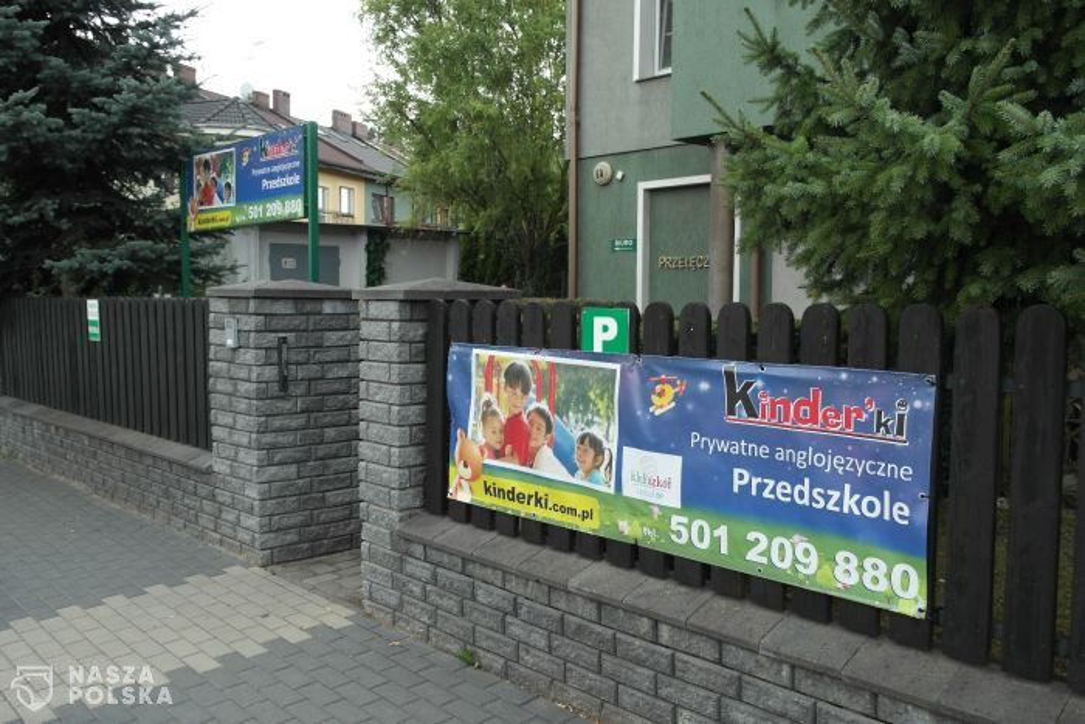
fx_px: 904
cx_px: 542
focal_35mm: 30
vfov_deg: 43.6
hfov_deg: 61.9
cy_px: 362
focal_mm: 20
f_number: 3.5
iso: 100
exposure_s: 1/80
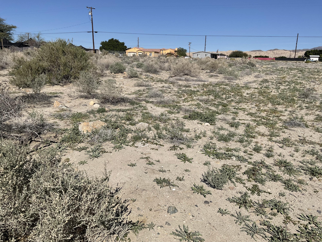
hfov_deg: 61.7
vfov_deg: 48.2
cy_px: 121
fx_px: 270
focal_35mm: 29
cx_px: 161
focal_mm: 3
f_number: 1.8
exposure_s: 1/4405
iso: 20
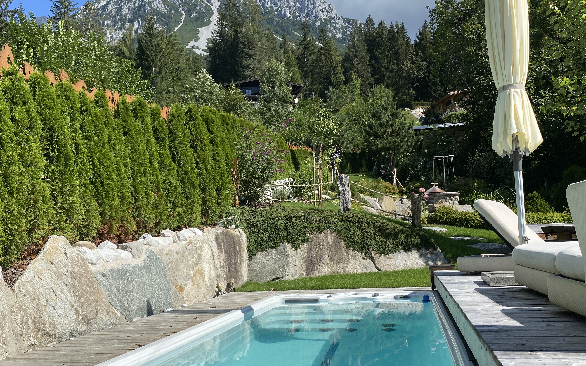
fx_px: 543
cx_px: 295
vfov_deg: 37.2
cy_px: 201
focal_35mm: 34
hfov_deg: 56.7
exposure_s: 1/3125
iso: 32
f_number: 1.8
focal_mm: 4.25
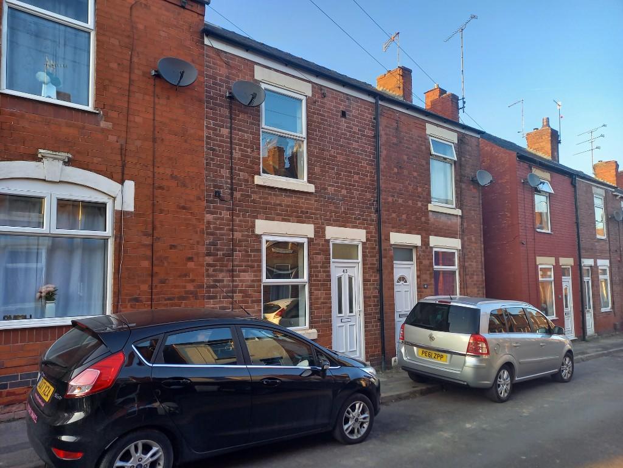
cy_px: 234
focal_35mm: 25
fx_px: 450
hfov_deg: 69.4
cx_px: 312
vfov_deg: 54.9
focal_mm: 4.65
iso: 50
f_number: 1.8
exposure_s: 1/111
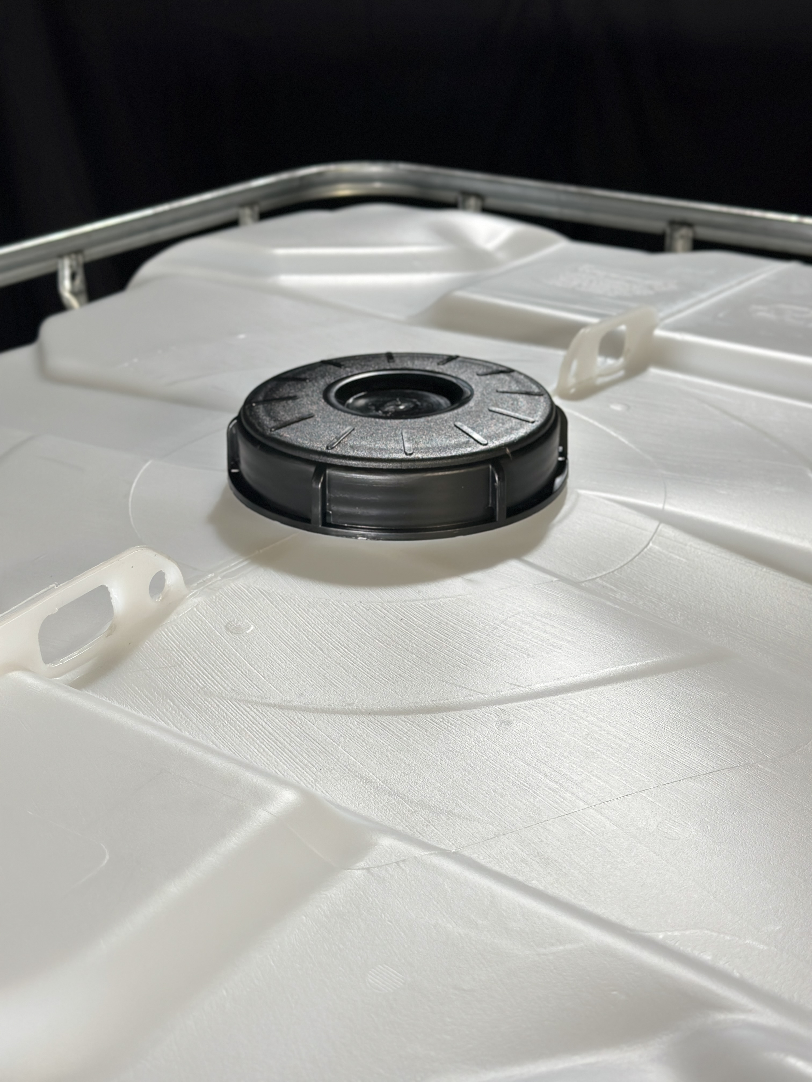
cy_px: 541
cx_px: 406
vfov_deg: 39.7
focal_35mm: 48
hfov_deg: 30.3
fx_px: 1501
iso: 100
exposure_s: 1/50
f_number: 1.78
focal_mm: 6.86
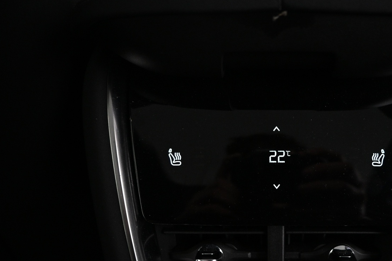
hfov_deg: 53.1
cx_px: 270
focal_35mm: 35
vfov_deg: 37.3
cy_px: 180
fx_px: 381
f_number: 3.5
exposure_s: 1/13
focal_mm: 16
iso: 1600
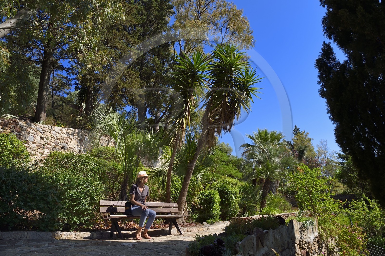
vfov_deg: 53.1
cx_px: 192
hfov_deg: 73.8
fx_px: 257
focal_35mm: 24
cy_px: 128
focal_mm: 24
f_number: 11
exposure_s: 1/250
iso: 200
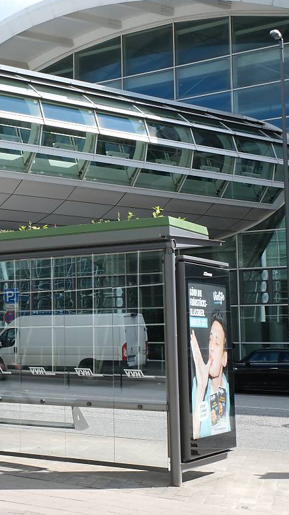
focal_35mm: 59
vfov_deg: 35.5
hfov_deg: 19.3
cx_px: -46
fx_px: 804
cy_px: 256
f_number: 16
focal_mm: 24.9
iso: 200
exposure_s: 1/50
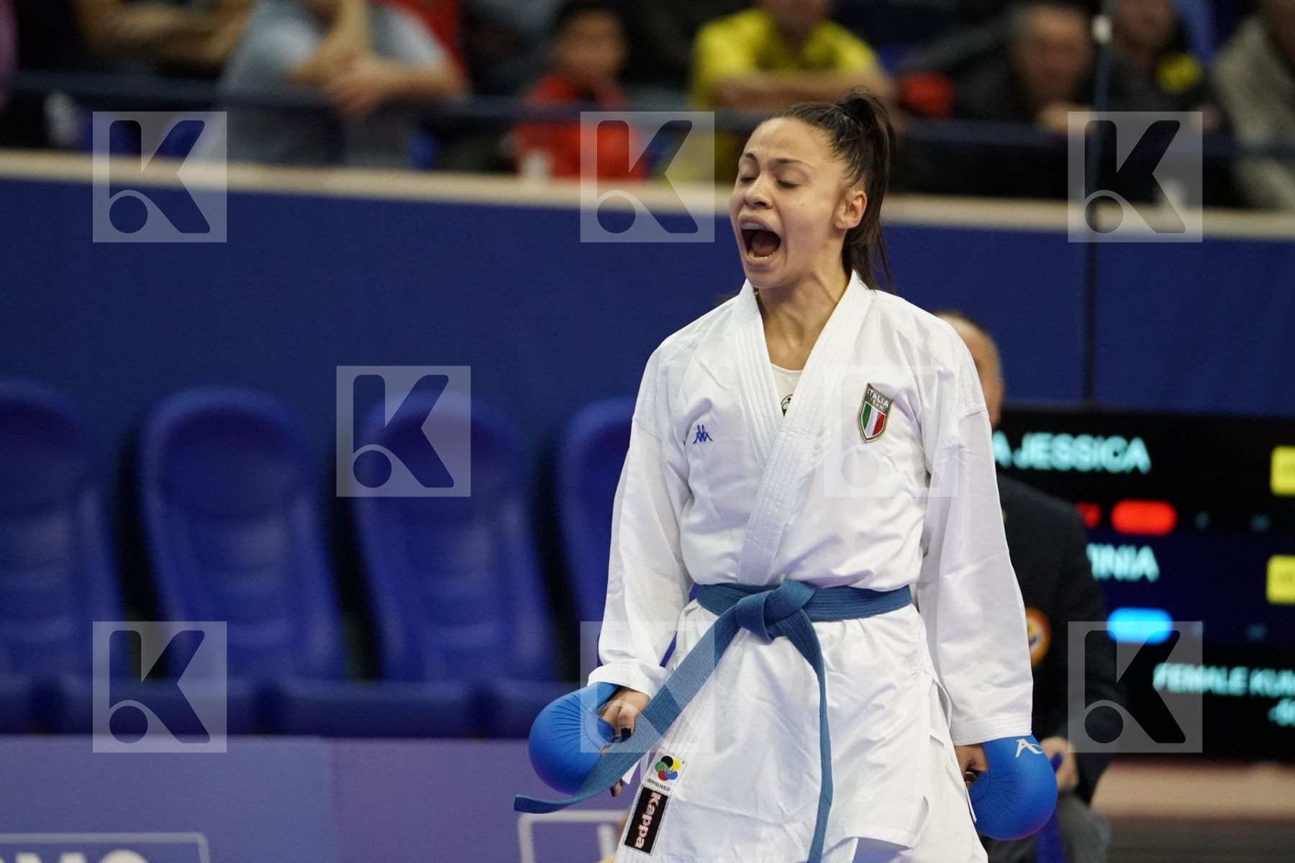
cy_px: 432
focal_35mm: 300
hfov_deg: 6.9
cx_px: 648
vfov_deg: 4.6
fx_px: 10791
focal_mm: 200
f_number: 2.8
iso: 4000
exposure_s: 1/1000
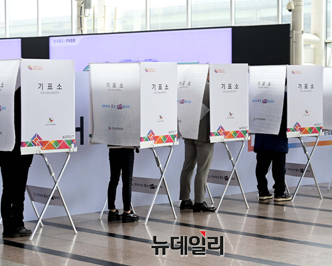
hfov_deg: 21.0
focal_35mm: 91
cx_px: 186
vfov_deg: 16.9
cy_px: 134
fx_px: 895
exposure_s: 1/500
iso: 2000
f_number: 5.6
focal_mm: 80
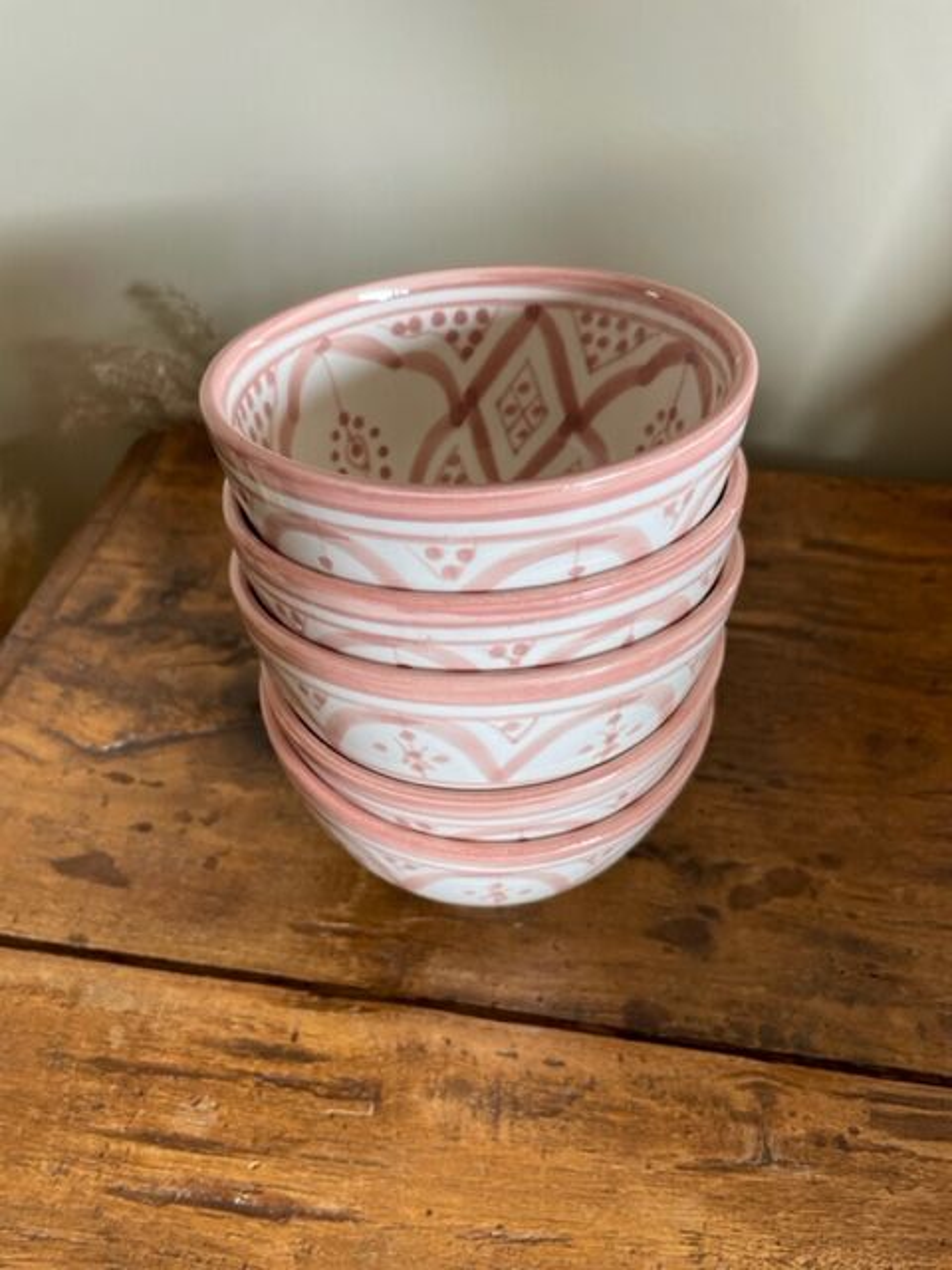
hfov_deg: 53.1
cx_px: 476
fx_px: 953
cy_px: 635
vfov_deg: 67.3
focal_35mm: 26
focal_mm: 4.2
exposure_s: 1/121
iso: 64
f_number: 1.6
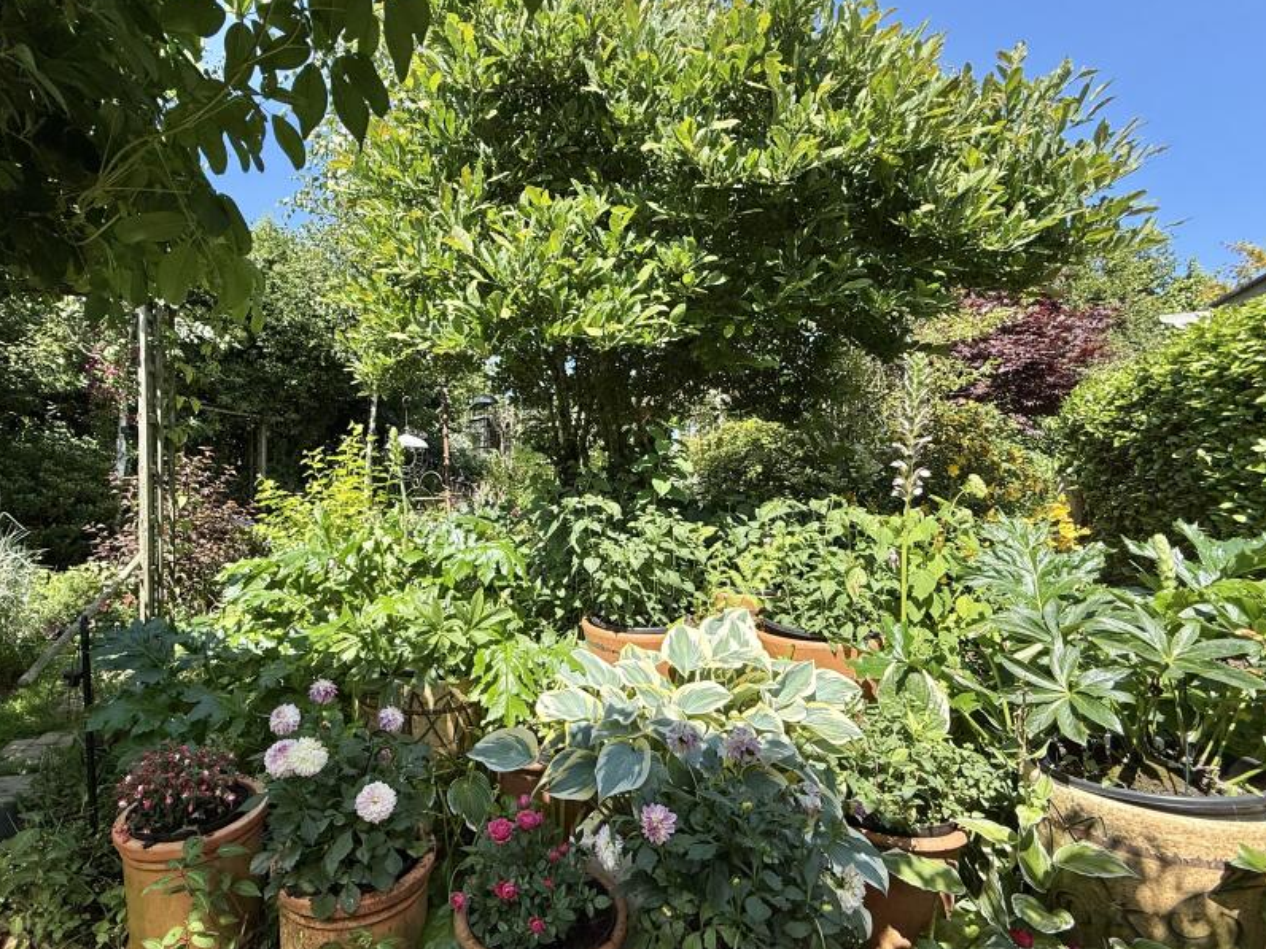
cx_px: 550
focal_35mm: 18
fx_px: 658
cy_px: 491
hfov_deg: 87.3
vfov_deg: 71.6
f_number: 2.2
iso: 50
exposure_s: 1/1211
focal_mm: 2.22
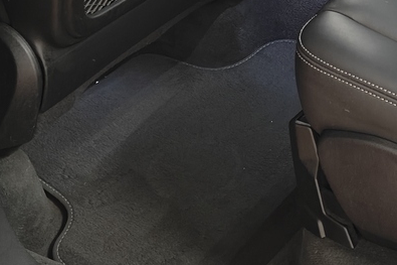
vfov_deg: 13.9
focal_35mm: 91
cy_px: -161
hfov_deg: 21.0
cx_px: 461
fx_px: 1003
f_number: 1.8
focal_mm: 5.59
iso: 1250
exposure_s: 1/25
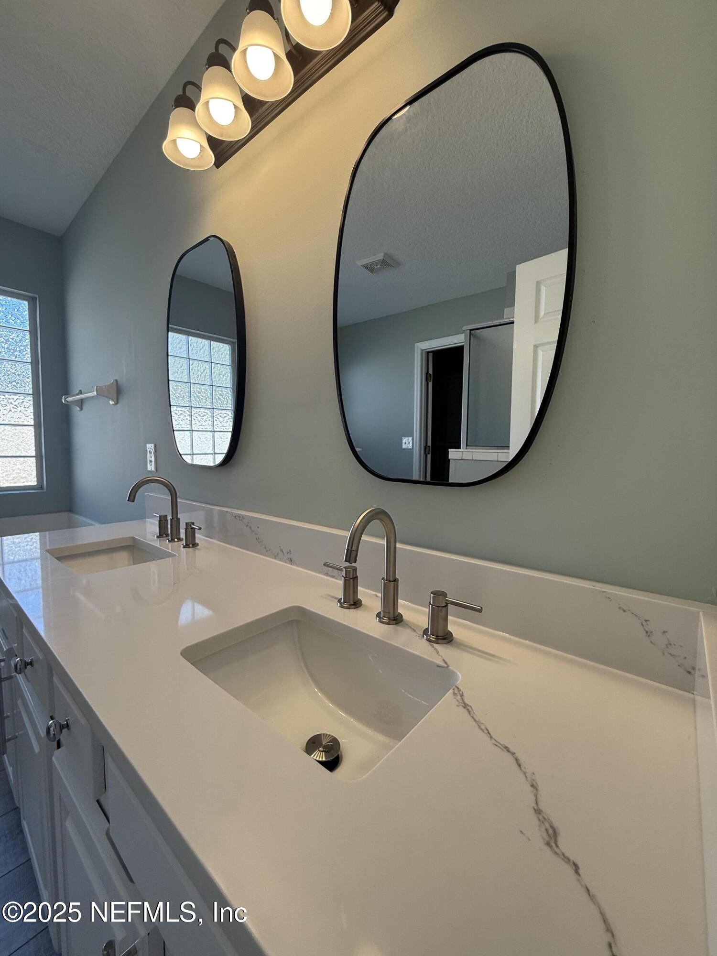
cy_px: 478
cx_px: 358
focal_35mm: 14
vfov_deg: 102.1
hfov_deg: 85.7
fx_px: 387
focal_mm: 2.22
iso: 64
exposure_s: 1/120
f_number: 2.2
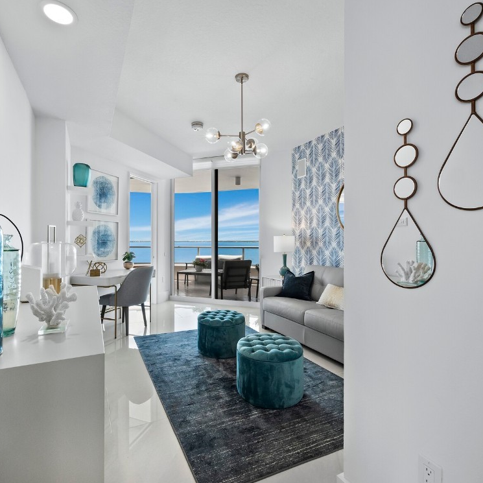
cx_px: 222
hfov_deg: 83.8
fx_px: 268
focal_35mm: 17
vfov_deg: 84.0
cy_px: 242
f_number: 11
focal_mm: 7
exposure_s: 1/13
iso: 400
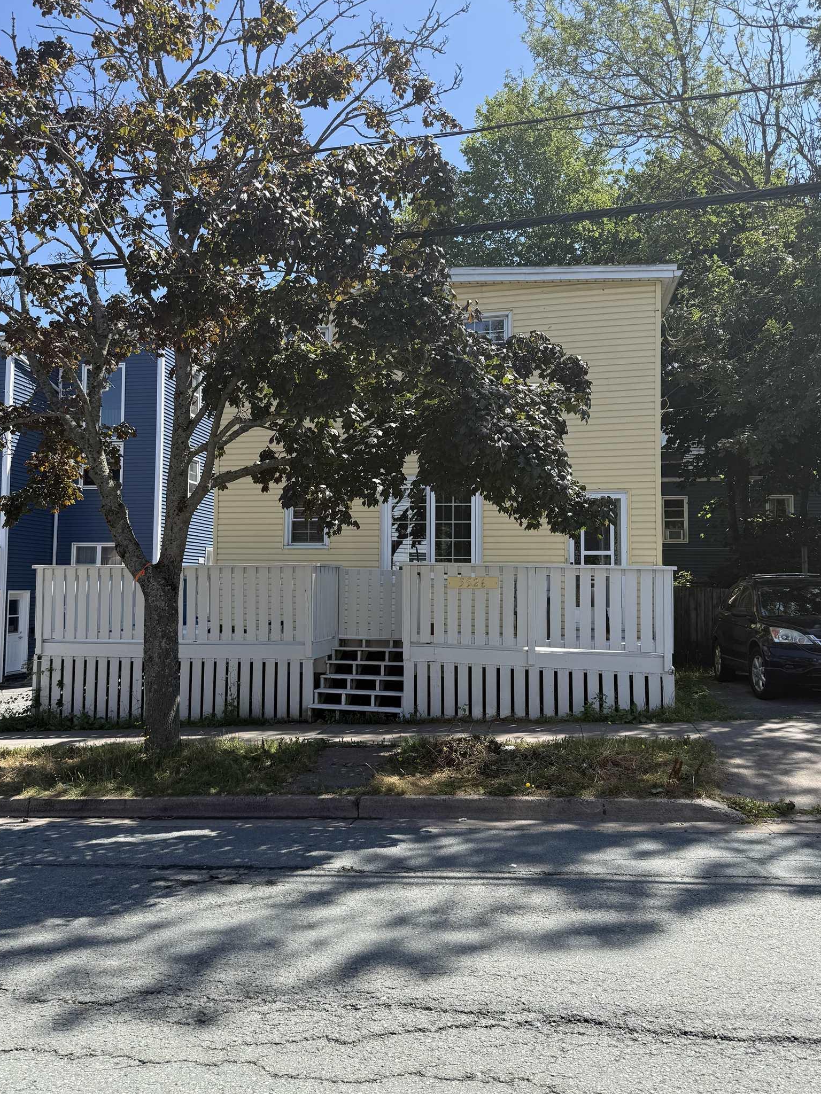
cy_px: 526
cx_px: 377
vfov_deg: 65.3
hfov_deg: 51.3
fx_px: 854
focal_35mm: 27
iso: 80
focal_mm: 6.76
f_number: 1.78
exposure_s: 1/2232
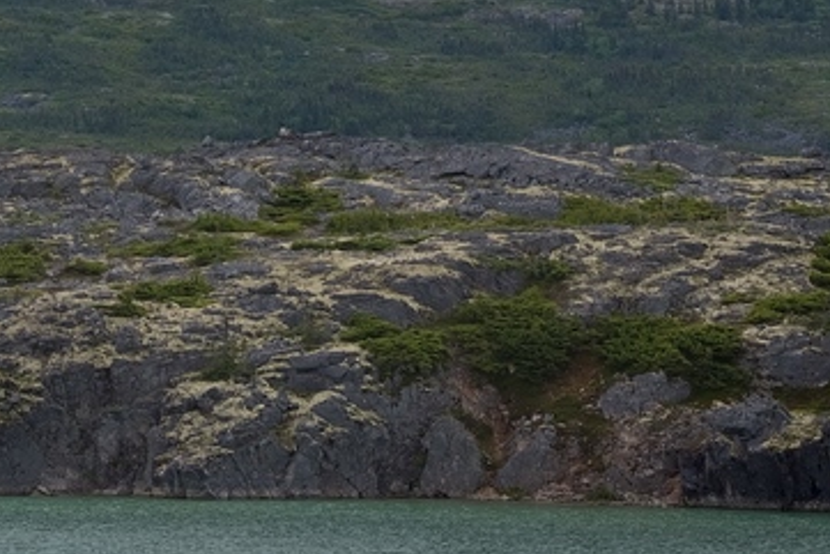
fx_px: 5074
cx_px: -37
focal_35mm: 220
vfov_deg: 6.2
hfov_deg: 9.3
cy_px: -278
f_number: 7.1
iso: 100
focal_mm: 62
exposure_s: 1/200
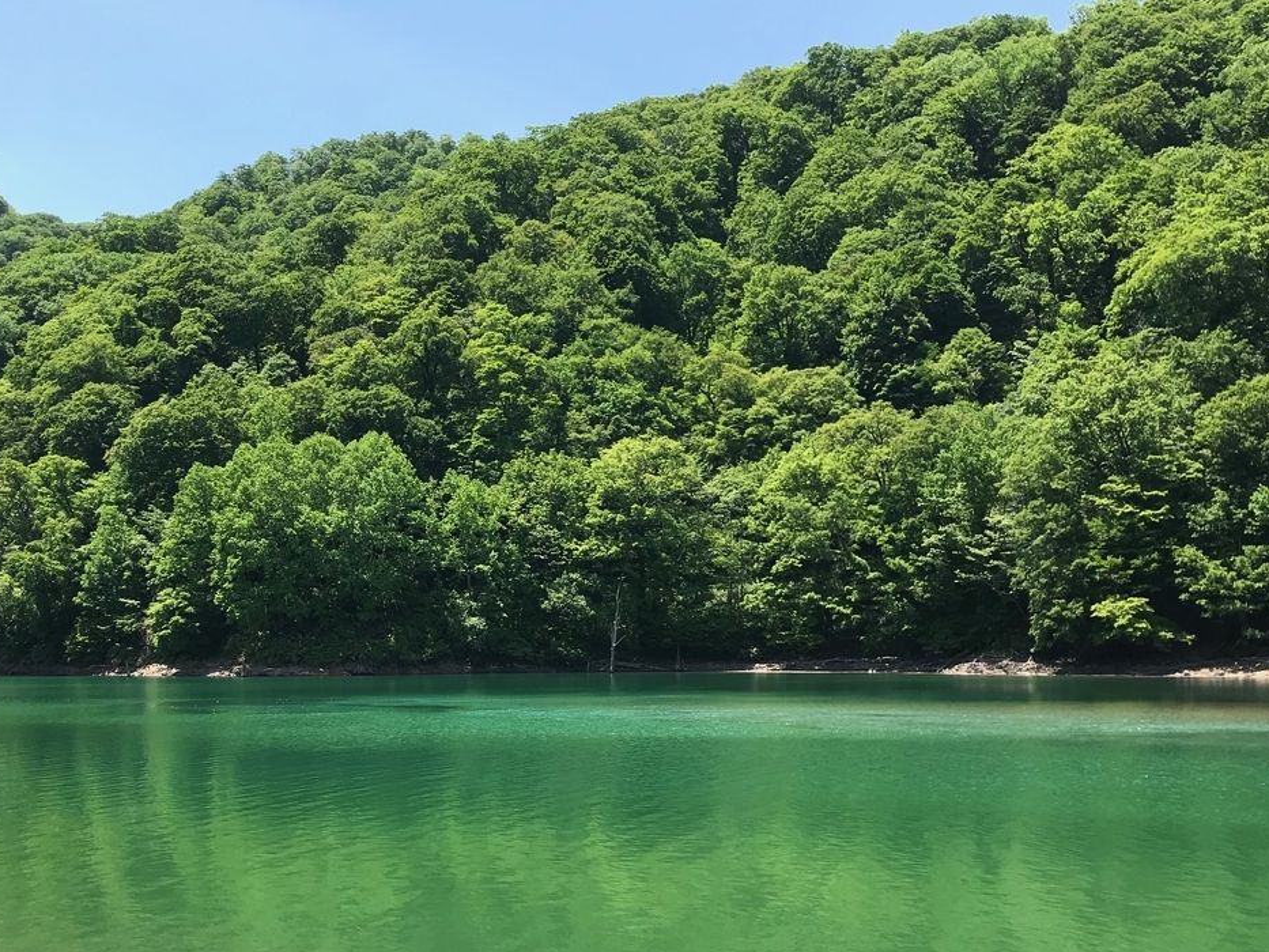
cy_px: 611
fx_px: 1320
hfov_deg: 51.2
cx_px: 558
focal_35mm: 36
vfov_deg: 39.3
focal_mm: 3.99
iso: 20
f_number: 1.8
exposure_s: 1/948
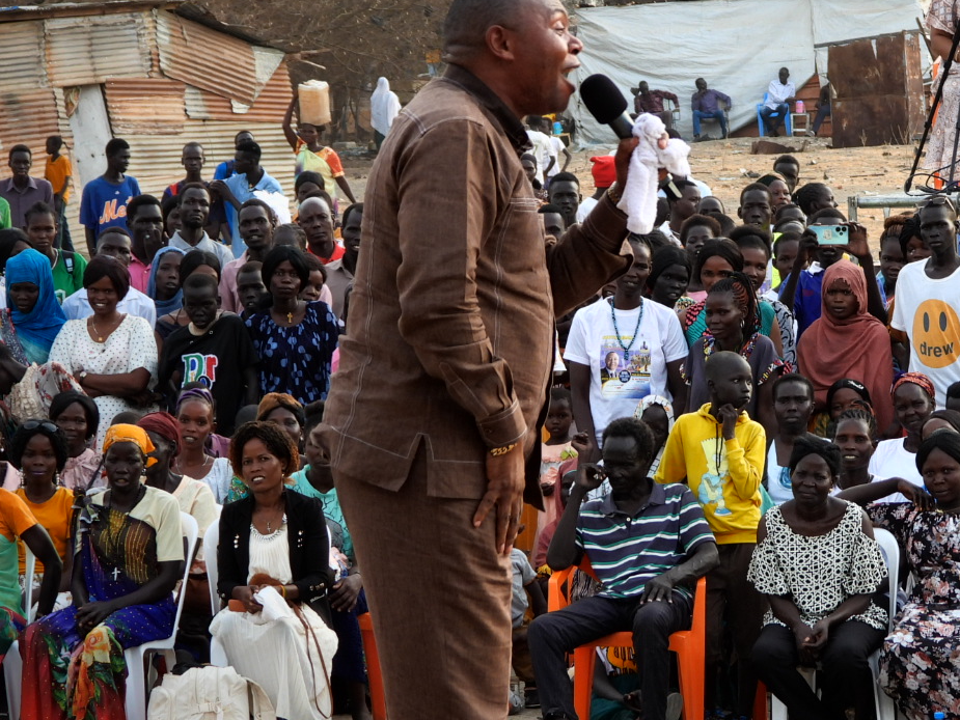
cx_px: 797
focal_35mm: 268
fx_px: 7433
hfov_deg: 7.4
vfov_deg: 5.5
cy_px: 313
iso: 100
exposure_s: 1/60
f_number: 4
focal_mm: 27.9
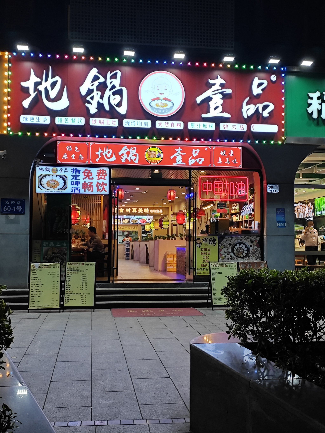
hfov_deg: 36.8
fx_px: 488
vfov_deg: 47.9
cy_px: 216
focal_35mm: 39
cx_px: 162
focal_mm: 5.84
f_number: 1.6
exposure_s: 1/103
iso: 50
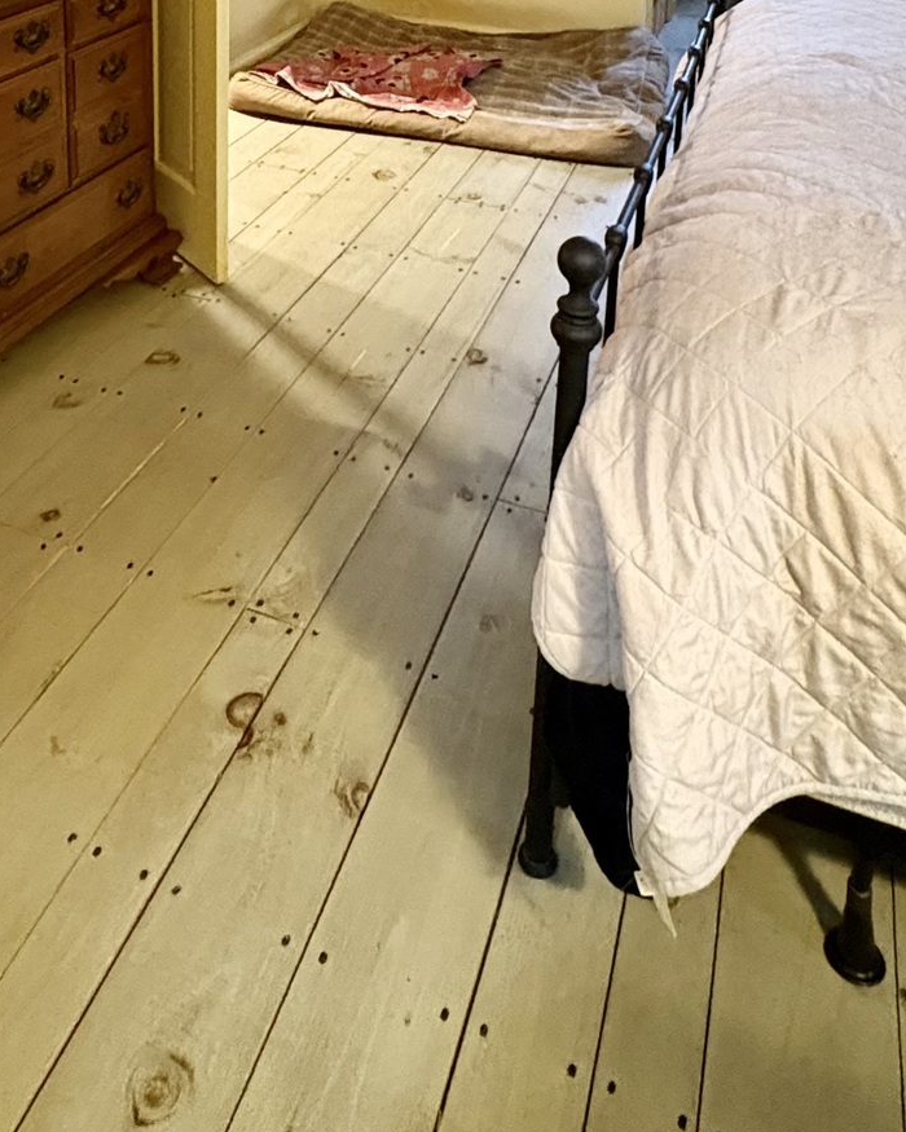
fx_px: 1207
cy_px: -93
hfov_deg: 40.8
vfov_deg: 41.0
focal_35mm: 36
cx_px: 327
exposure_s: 1/40
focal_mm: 2.22
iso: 1000
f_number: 2.2
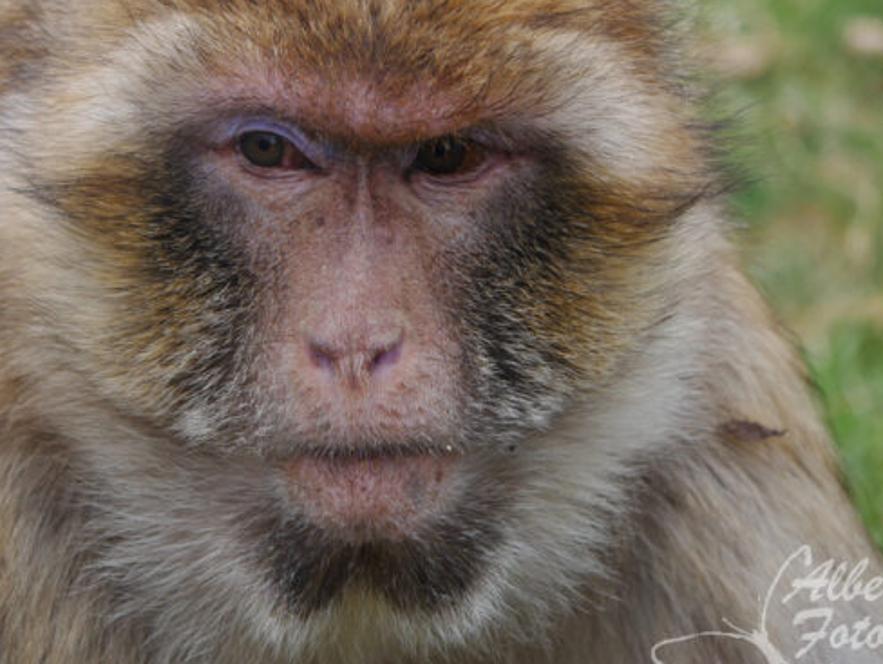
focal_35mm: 472
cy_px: 225
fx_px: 12052
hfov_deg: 4.2
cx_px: 346
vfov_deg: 3.2
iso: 200
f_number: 4.5
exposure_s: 1/200
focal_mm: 150
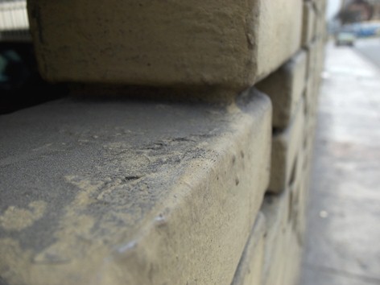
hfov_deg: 61.7
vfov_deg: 48.2
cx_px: 190
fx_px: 318
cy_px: 142
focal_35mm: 29
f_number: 3.4
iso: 80
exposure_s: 1/125
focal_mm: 5.2
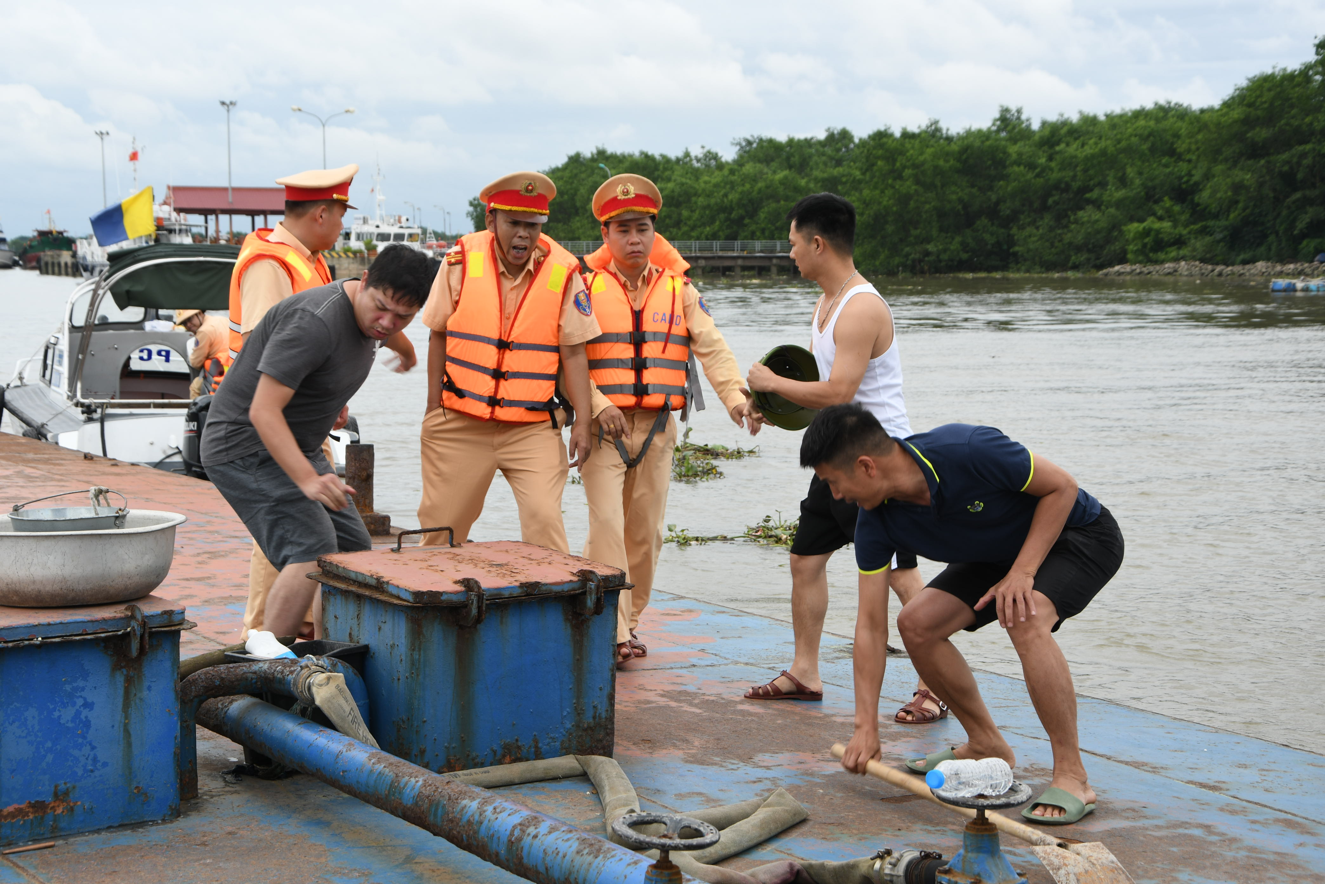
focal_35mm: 63
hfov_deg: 31.9
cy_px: 442
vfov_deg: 21.6
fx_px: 2319
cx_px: 662
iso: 100
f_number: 9
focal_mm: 42
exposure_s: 1/200
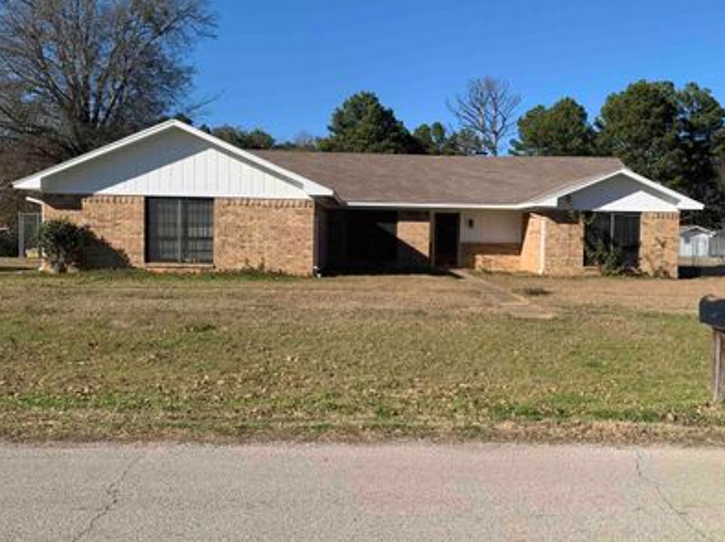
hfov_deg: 55.3
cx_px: 385
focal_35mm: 33
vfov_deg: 42.9
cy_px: 273
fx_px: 691
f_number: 1.8
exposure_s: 1/2114
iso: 25
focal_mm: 4.25
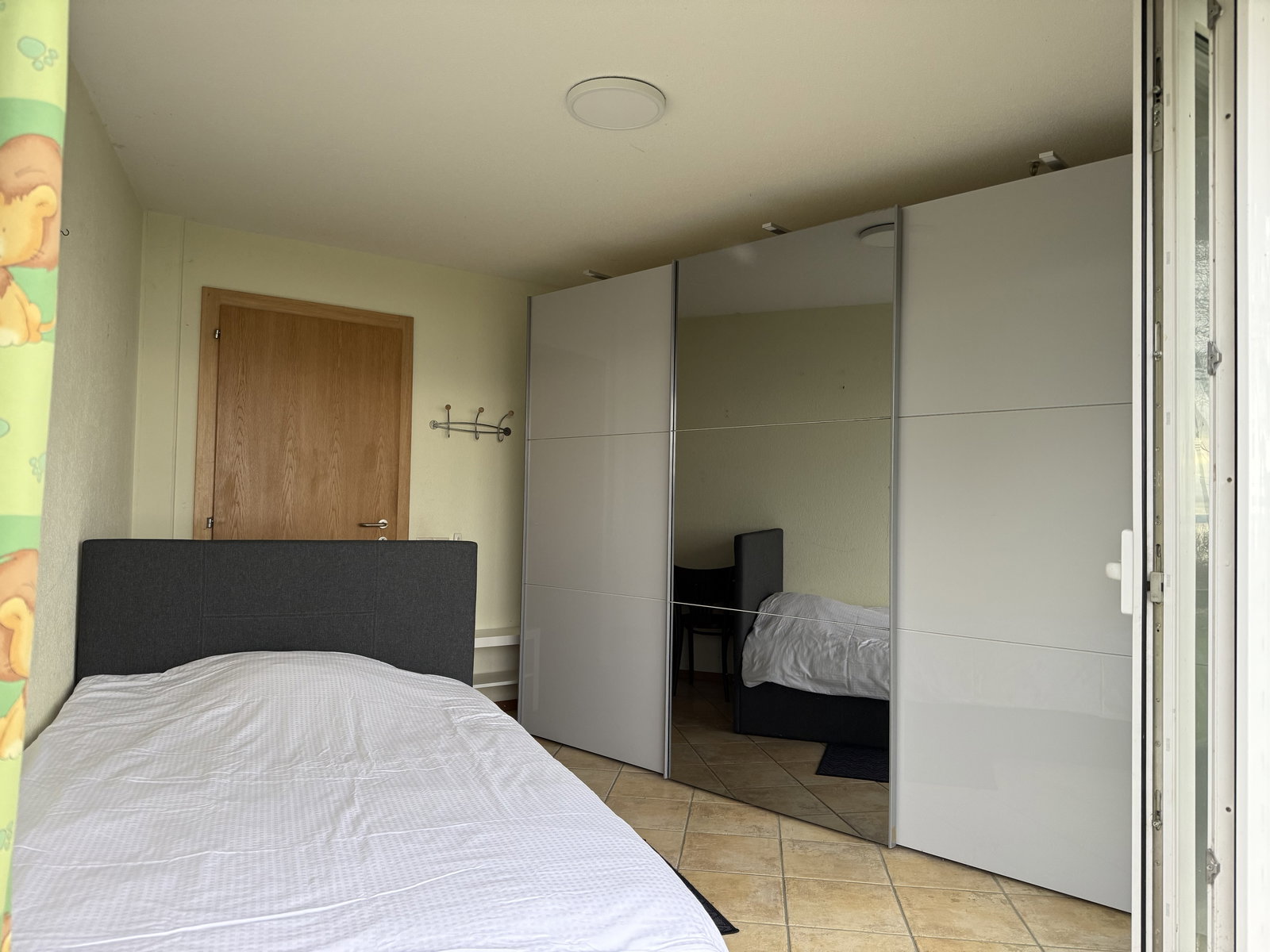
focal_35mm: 24
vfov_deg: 56.8
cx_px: 635
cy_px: 476
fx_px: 881
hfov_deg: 71.6
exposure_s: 1/98
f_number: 1.78
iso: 200
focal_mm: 6.76
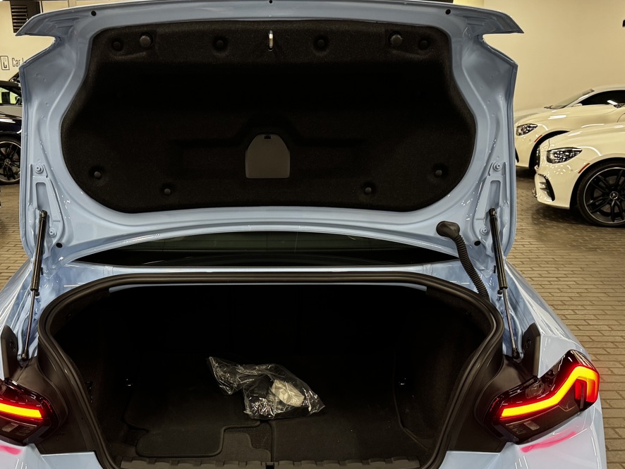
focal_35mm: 39
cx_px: 260
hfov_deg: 47.7
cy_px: 329
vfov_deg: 36.3
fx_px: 704
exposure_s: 1/49
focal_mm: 6.86
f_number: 1.78
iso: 250
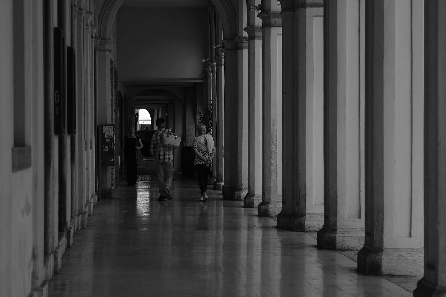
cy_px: 148
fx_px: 1586
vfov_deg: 10.7
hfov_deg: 16.0
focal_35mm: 128
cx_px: 223
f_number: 4.5
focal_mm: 85
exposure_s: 1/640
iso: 200
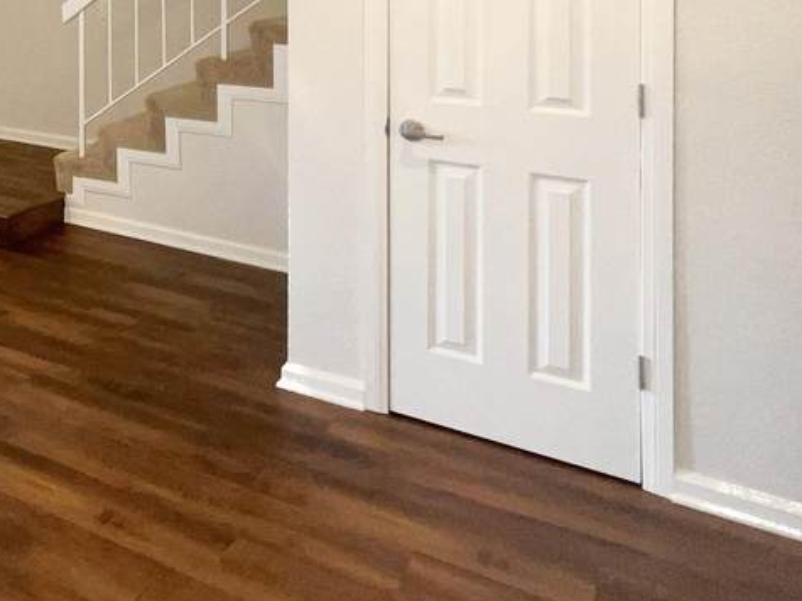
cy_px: 161
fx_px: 811
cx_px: -142
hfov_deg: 39.4
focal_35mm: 35
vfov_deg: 39.7
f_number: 1.8
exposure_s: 1/61
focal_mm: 1.57
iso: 100
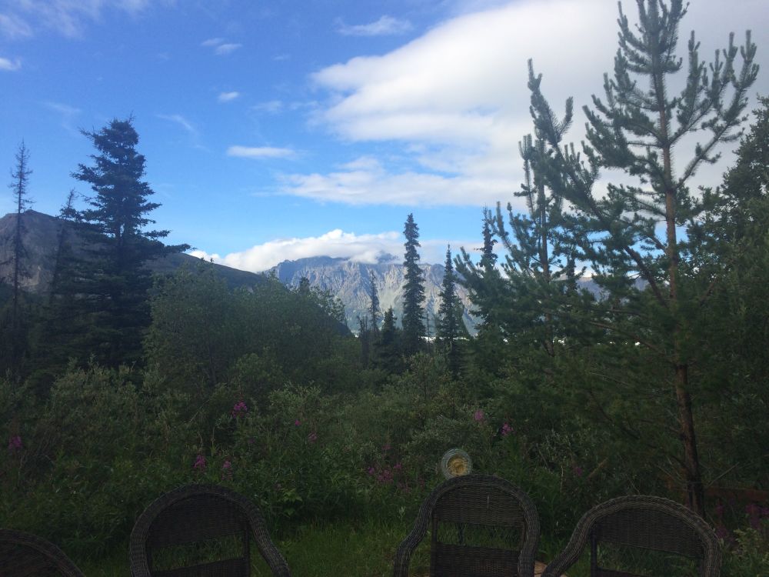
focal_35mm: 29
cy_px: 288
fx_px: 644
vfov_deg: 48.2
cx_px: 384
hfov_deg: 61.7
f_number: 2.2
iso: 32
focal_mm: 4.15
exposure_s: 1/1244
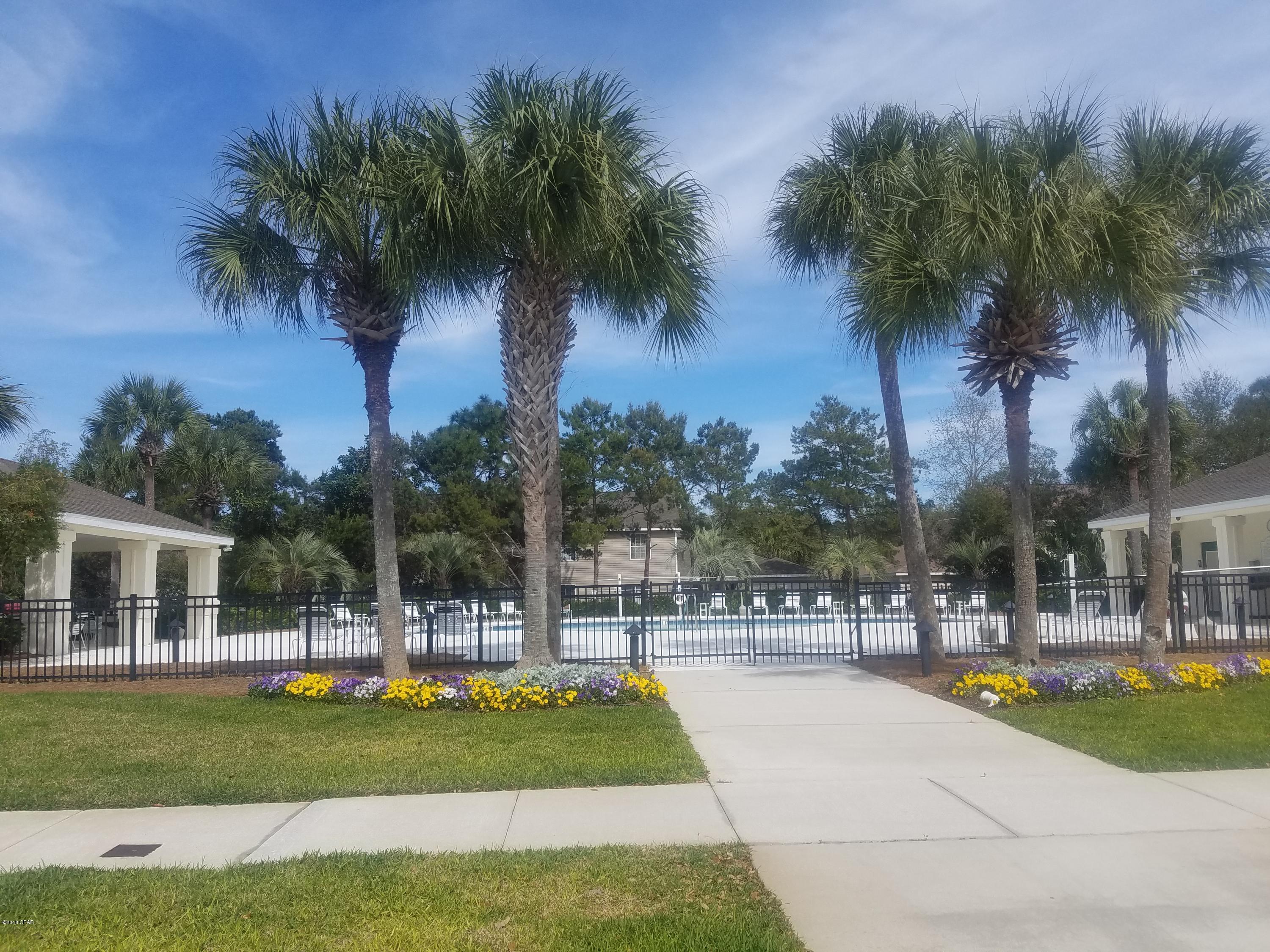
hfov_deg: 67.3
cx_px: 635
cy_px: 476
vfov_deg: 53.1
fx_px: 954
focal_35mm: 26
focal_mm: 4.2
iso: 50
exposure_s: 1/3000
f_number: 1.7
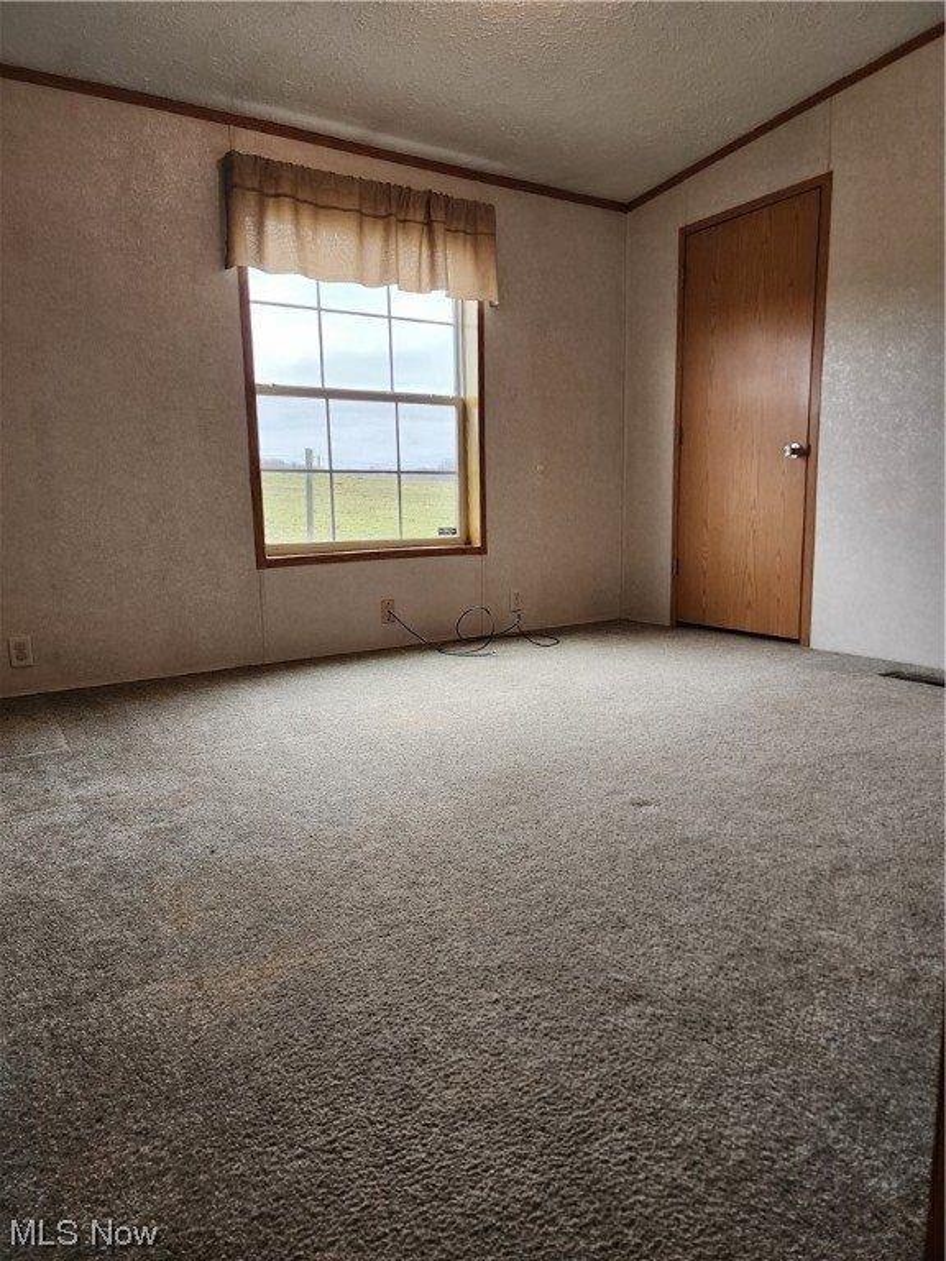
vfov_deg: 73.9
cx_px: 473
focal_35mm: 23
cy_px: 630
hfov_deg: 58.9
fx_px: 838
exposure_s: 1/120
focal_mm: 6.4
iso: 100
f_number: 1.8
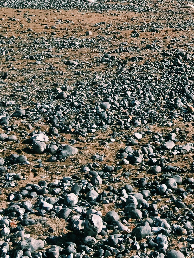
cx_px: 270
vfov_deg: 18.7
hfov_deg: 15.0
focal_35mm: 93
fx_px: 695
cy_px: -124
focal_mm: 4.15
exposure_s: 1/2849
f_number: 2.2
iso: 25
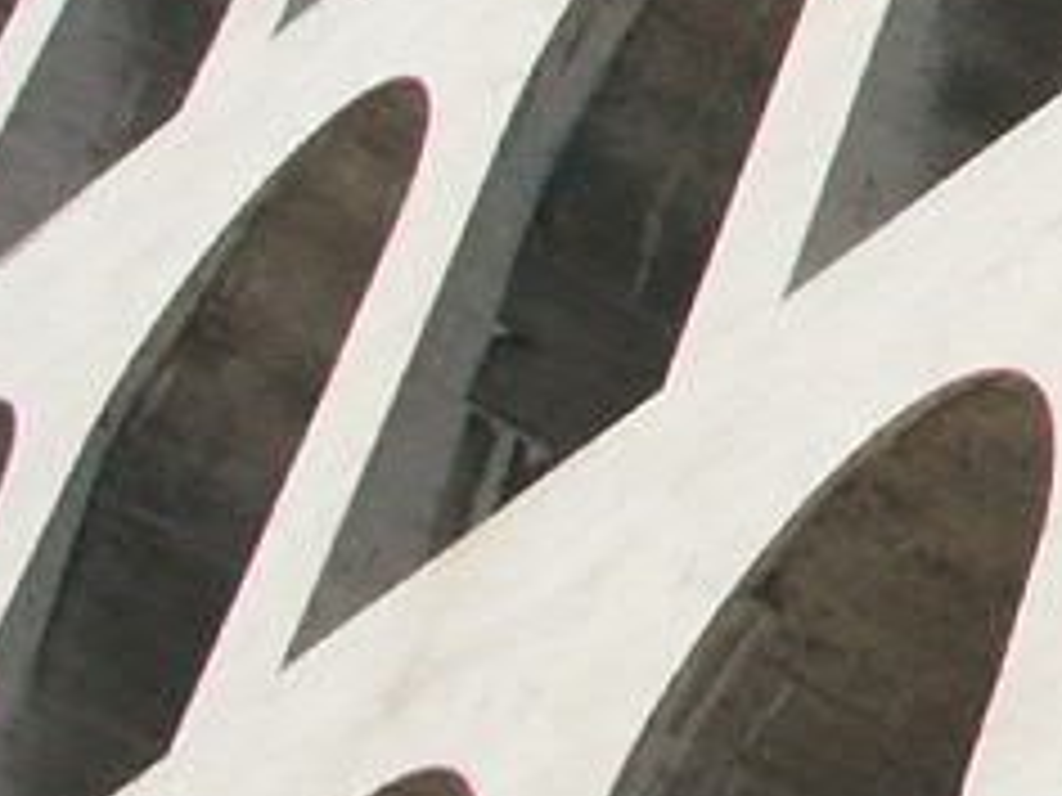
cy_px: -1399
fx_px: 6443
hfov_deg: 8.0
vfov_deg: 6.6
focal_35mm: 210
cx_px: 3254
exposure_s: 1/500
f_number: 8
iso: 100
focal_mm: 8.03
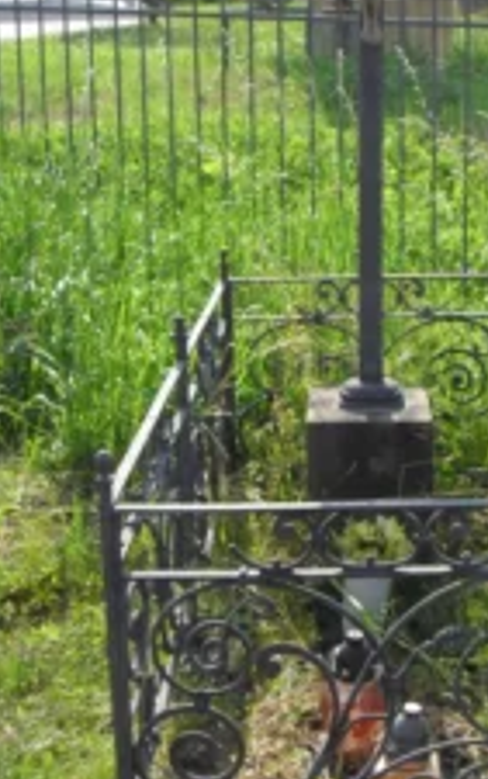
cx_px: 391
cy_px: 277
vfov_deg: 32.3
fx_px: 1338
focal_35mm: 63
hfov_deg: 20.4
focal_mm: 6.2
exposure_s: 1/160
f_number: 8
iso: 200
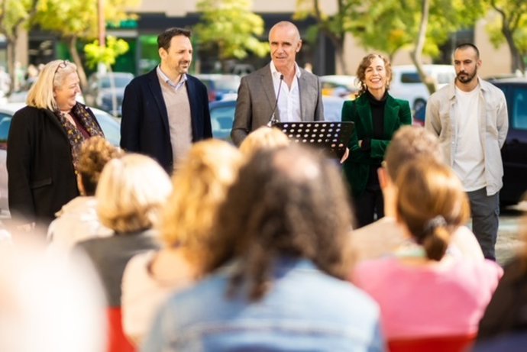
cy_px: 176
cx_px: 264
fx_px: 1230
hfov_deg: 24.2
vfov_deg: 16.3
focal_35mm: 84
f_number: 1.4
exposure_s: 1/6400
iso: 640
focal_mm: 56
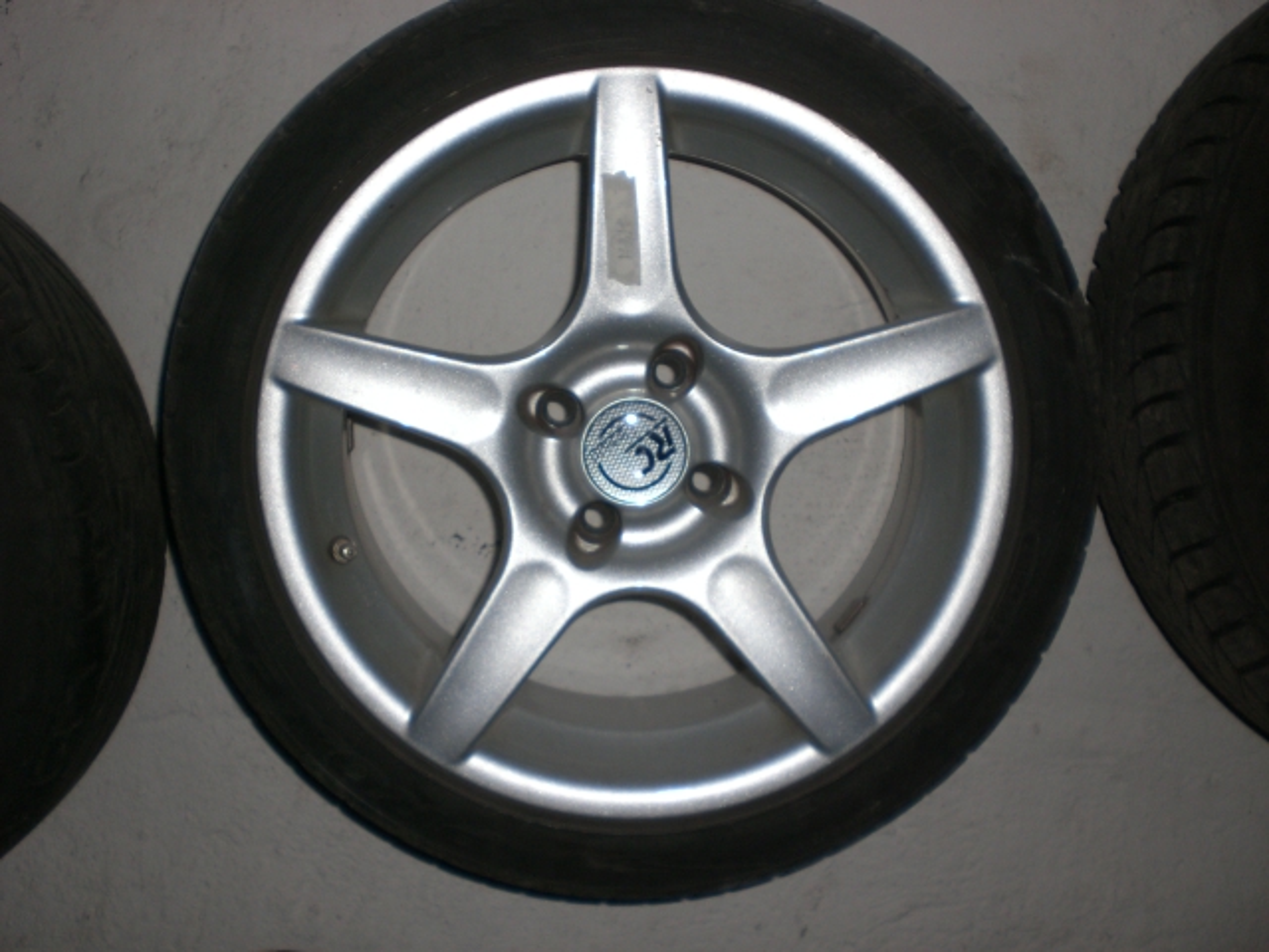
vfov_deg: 37.7
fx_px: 1393
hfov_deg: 49.0
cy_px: 476
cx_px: 634
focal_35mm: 38
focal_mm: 6.3
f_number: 3.1
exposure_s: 1/60
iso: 100
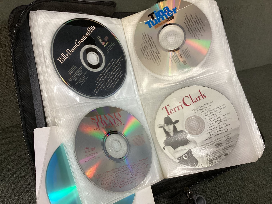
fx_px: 244
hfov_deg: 58.3
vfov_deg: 45.4
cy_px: 102
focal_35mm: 31
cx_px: 136
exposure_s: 1/60
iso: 250
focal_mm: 3.3
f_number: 2.4
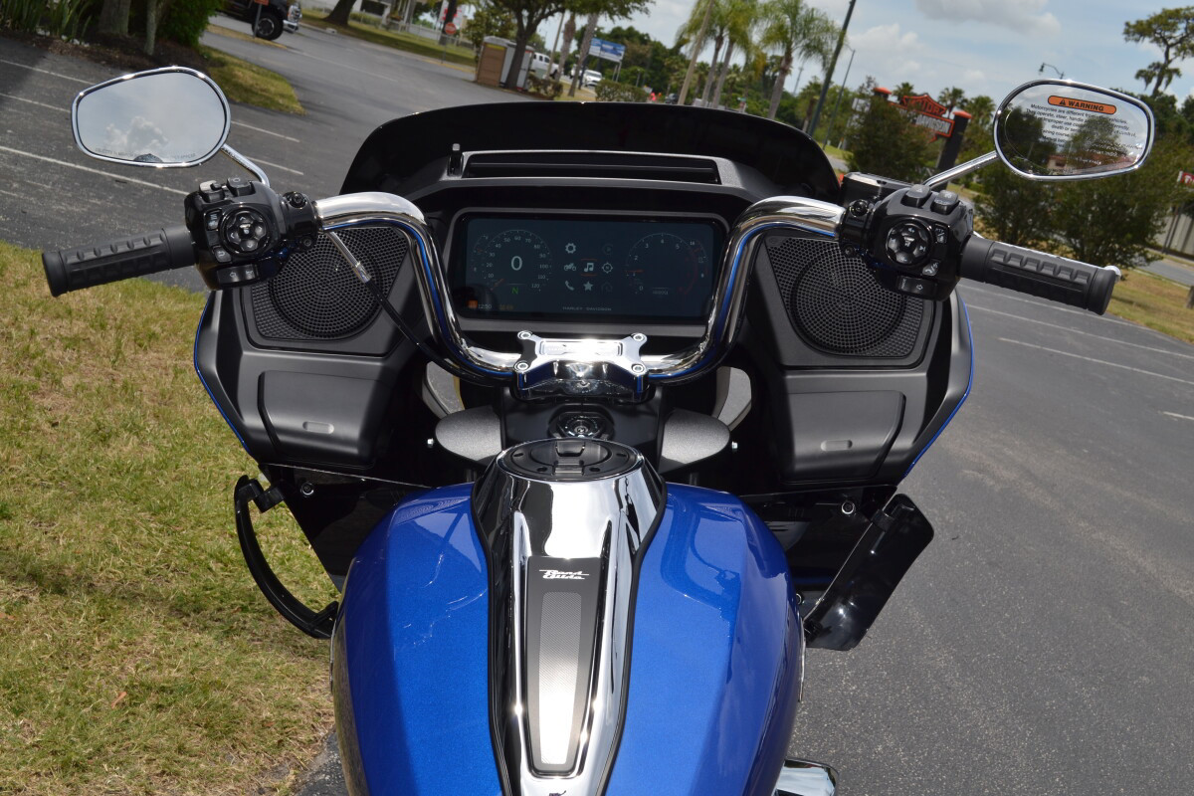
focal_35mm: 44
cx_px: 597
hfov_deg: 45.0
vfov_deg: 30.8
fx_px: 1443
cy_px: 398
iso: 100
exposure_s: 1/200
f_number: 11
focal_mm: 29
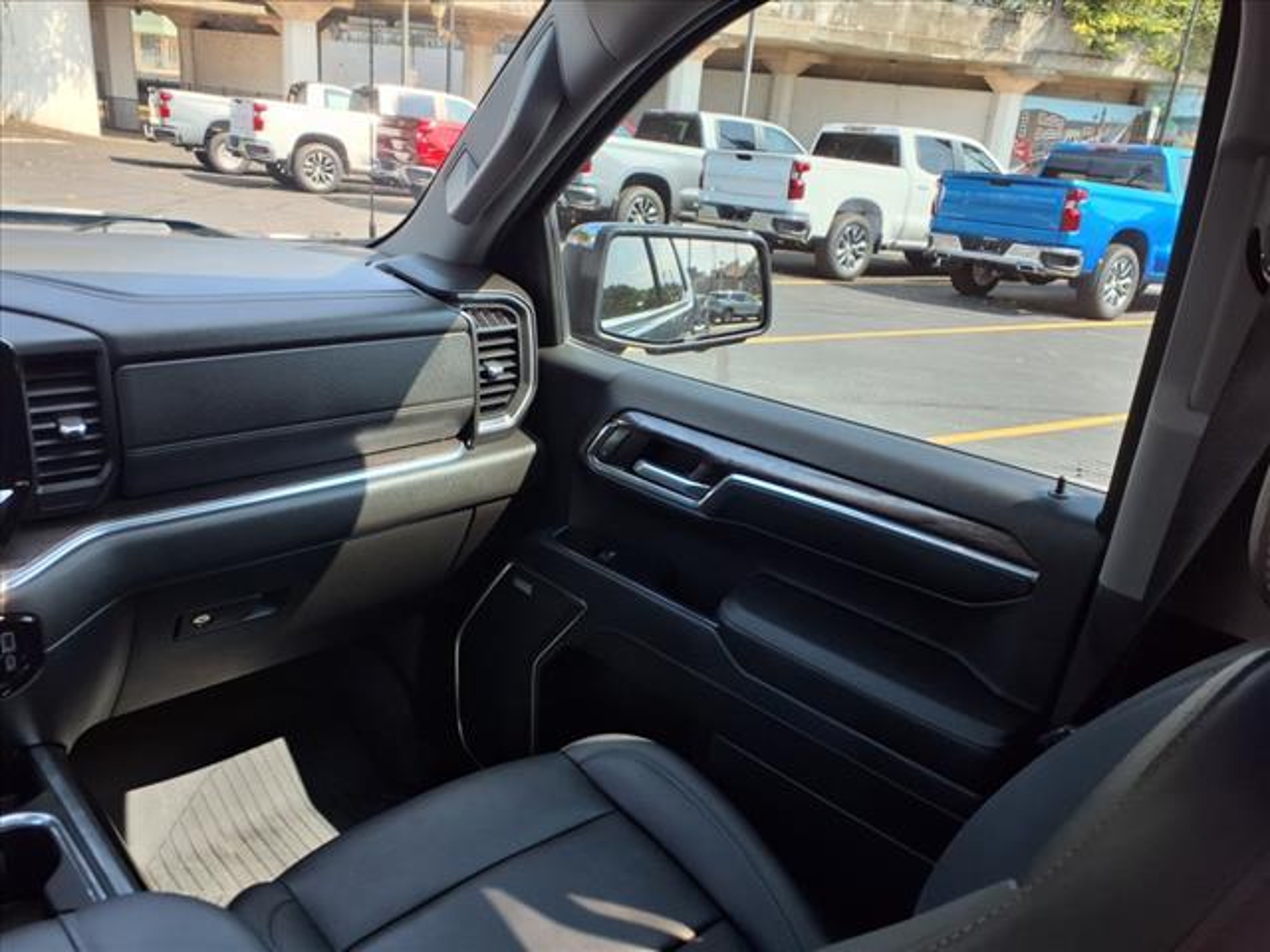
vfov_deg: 51.4
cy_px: 476
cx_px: 635
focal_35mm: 27
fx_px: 991
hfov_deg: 65.3
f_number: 1.9
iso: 40
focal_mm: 3.58
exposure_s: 1/156
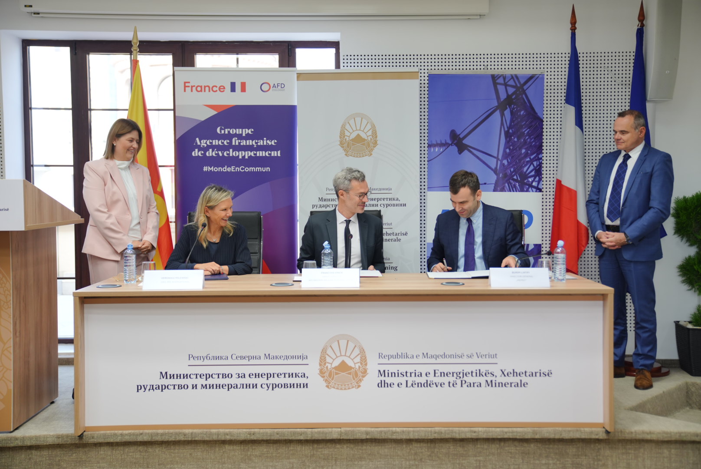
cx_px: 350
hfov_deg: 45.4
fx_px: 838
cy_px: 234
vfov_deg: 31.2
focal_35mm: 43
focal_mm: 43
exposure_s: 1/160
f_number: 2.8
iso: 640
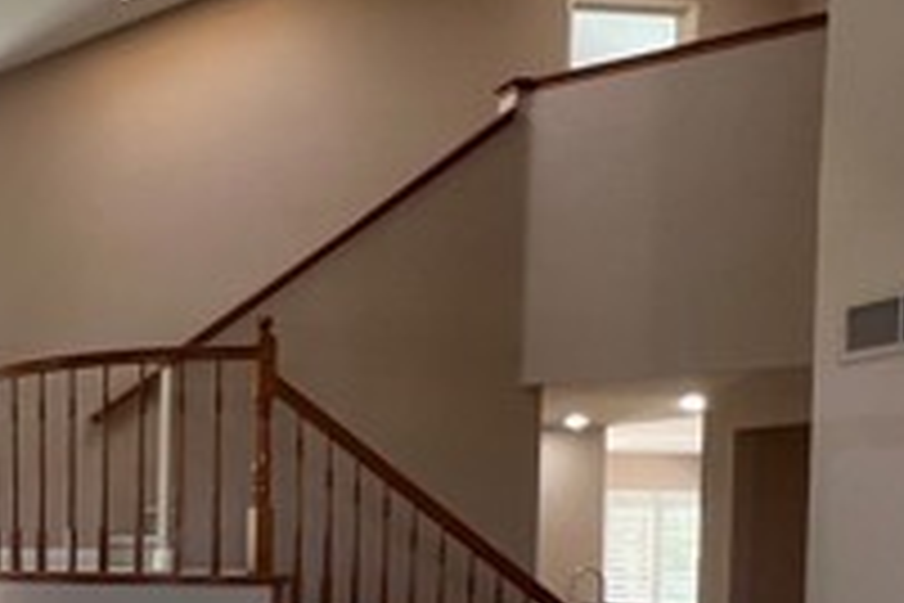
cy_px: 594
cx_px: -184
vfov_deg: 29.3
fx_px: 1080
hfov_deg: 35.5
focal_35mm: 43
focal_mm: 1.57
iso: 50
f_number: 1.8
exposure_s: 1/120
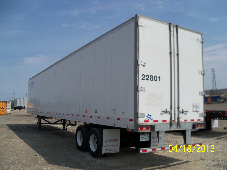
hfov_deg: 52.6
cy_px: 85
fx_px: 230
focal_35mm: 35
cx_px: 114
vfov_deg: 40.7
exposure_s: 1/500
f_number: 6.2
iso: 80
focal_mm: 6.2
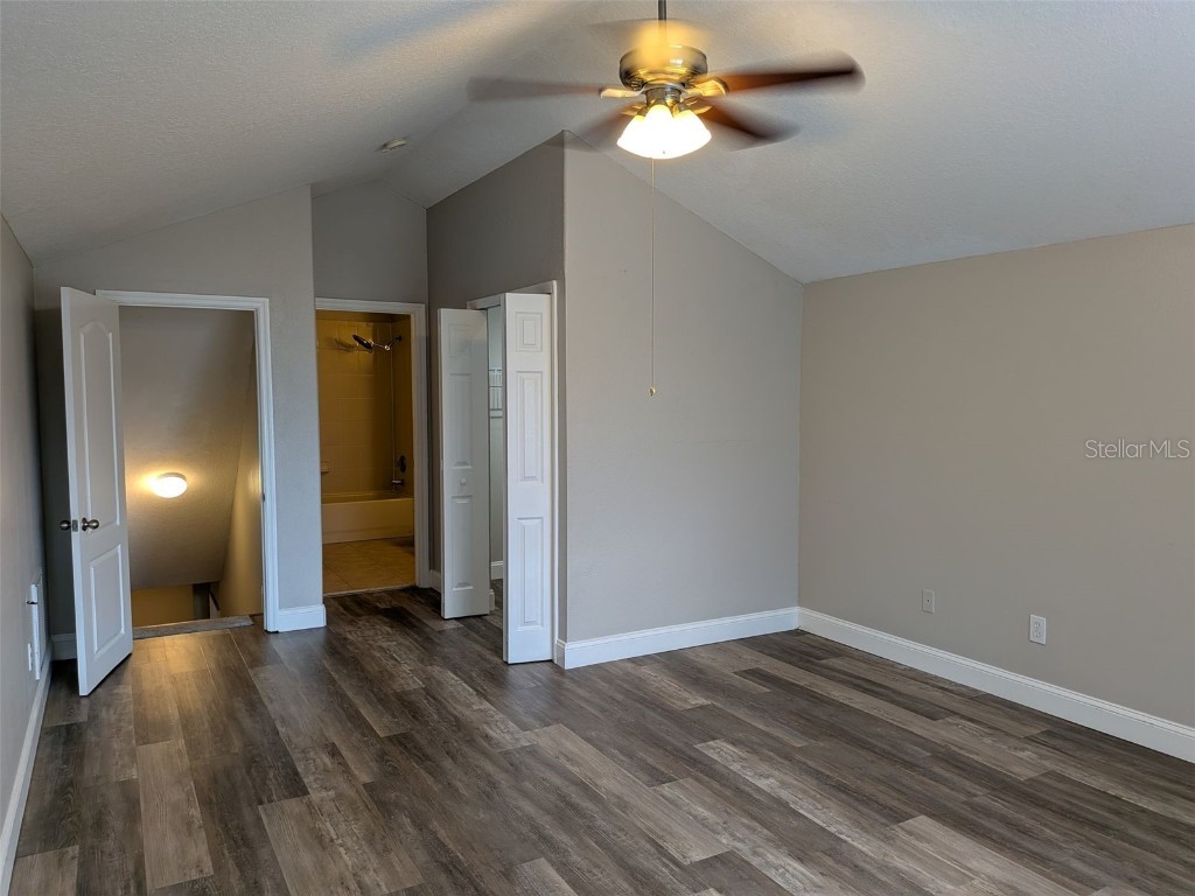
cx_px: 598
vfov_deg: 56.8
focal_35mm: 24
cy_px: 448
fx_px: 829
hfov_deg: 71.6
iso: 29
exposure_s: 1/40
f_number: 1.7
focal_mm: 4.53
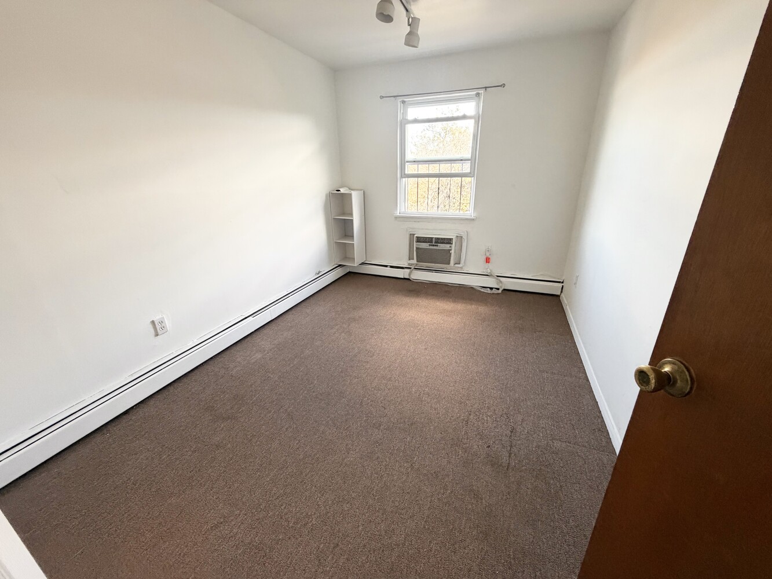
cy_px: 290
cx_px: 386
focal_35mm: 14
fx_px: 312
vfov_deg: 85.7
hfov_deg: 102.1
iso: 320
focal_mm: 2.22
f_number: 2.2
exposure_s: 1/93
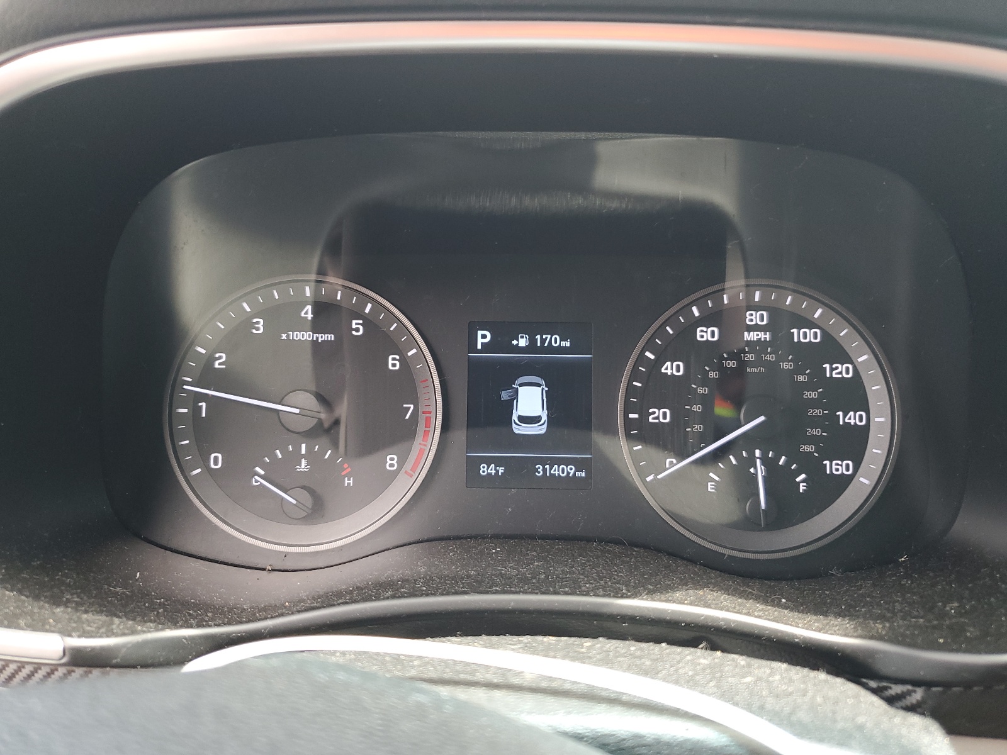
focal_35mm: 26
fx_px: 756
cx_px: 504
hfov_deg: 67.3
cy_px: 378
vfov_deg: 53.1
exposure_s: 1/60.2
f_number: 1.5
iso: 76
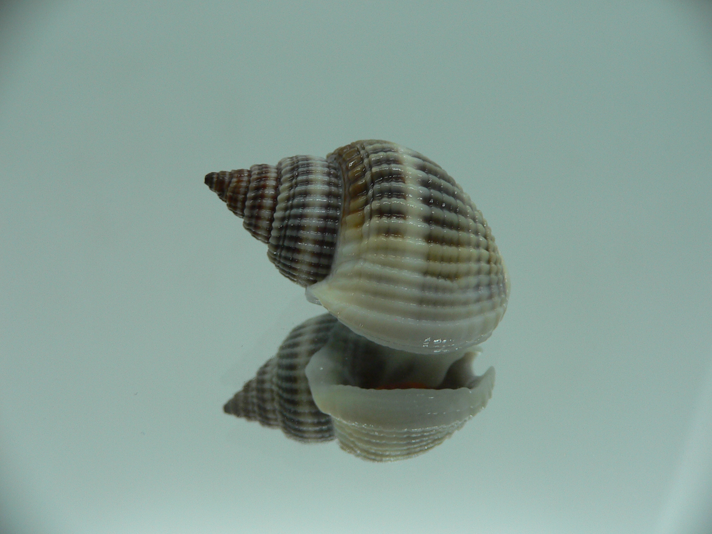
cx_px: 356
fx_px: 720
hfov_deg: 52.6
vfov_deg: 40.7
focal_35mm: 35
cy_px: 267
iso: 80
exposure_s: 1/60
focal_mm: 4.6
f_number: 2.8
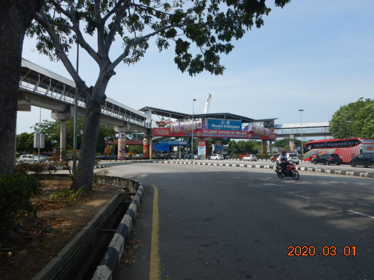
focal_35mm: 24
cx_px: 187
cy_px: 140
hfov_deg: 71.6
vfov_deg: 56.8
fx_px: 259
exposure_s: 1/1000
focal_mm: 4.3
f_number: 4.1
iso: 125
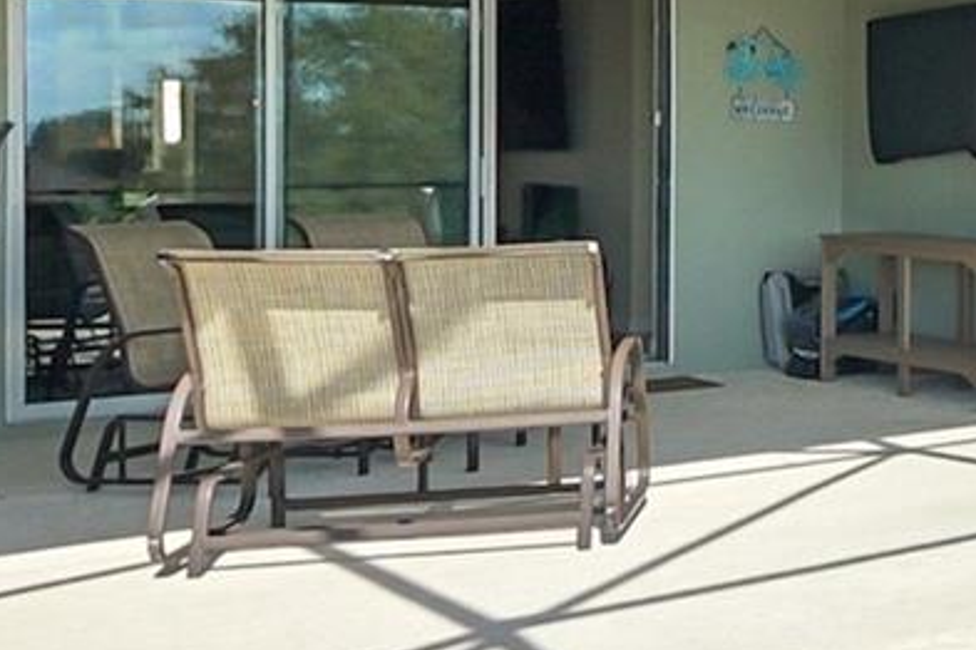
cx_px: 1537
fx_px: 1654
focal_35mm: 61
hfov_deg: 24.2
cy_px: 242
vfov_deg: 22.2
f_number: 6.3
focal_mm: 10
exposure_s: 1/1000
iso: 200
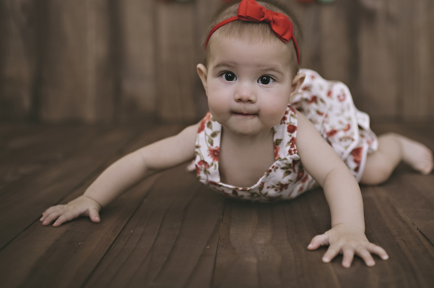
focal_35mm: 46
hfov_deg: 42.6
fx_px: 554
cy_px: 105
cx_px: 251
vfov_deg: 29.1
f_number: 1.8
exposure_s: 1/200
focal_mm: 35
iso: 200
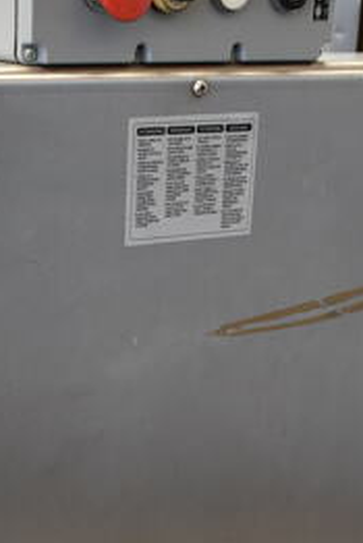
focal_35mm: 94
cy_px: 695
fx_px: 1420
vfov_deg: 20.0
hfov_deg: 14.5
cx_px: 56
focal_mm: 18
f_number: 3.5
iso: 900
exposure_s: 1/30
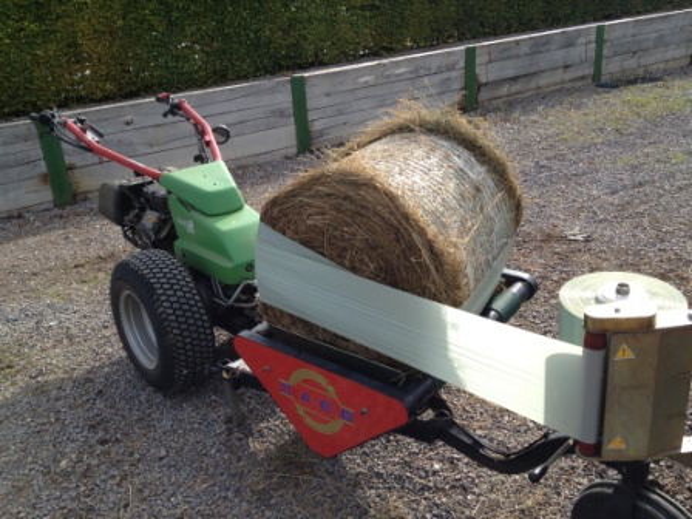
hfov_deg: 52.6
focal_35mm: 35
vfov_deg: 40.7
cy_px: 260
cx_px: 346
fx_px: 700
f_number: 2.4
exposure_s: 1/905
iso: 64
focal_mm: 4.28
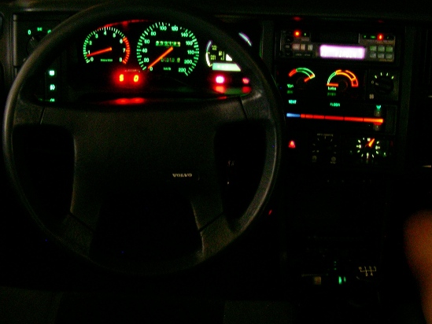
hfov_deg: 34.9
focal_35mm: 55
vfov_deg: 26.5
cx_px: 187
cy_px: 119
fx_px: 687
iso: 400
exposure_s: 1
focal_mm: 8
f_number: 2.8
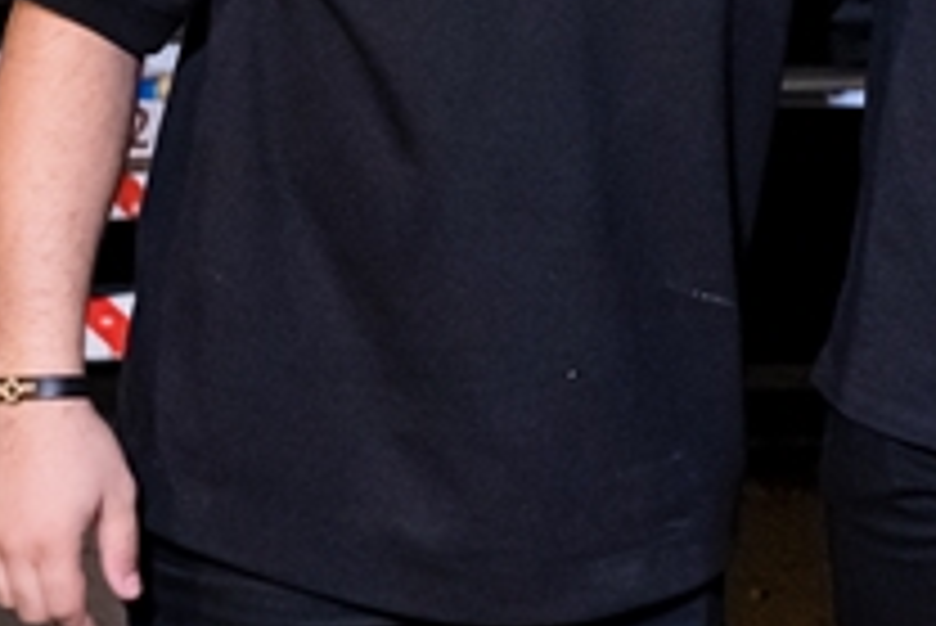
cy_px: -95
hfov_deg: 15.6
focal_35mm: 128
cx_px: 997
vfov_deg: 10.6
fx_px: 3330
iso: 2500
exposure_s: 1/320
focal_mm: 24
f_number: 2.8
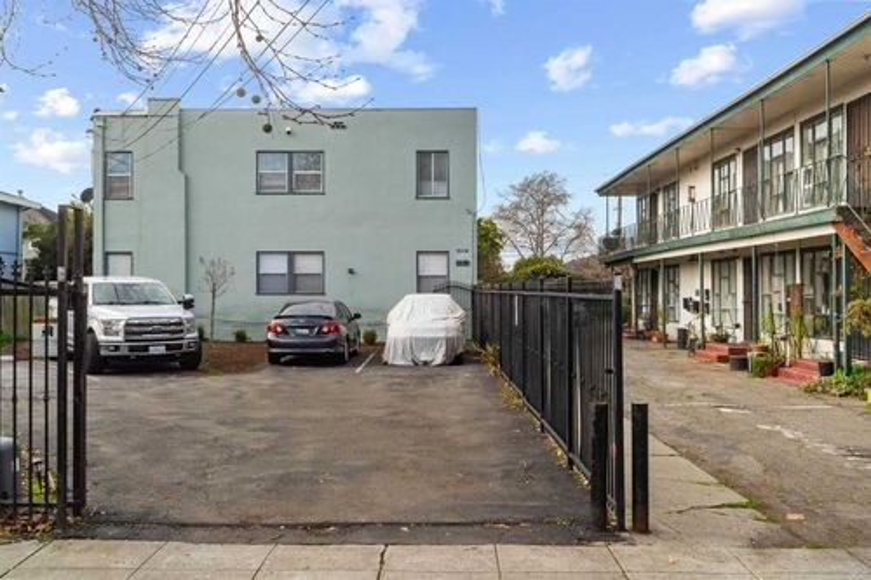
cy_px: 290
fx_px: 822
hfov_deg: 55.8
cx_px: 436
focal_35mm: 34
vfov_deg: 38.9
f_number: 6.3
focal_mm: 34
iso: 400
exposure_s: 1/1000
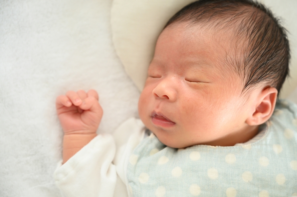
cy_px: 98
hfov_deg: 28.9
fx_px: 577
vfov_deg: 19.4
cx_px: 148
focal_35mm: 70
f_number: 4
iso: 800
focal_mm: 70
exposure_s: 1/160
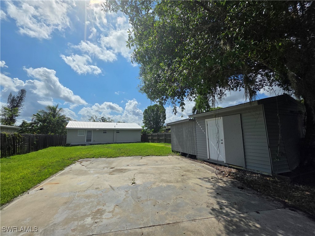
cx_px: 158
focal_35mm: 13
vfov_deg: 89.9
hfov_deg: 106.2
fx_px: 118
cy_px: 118
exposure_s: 1/5930
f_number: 1.9
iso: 40
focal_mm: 2.2
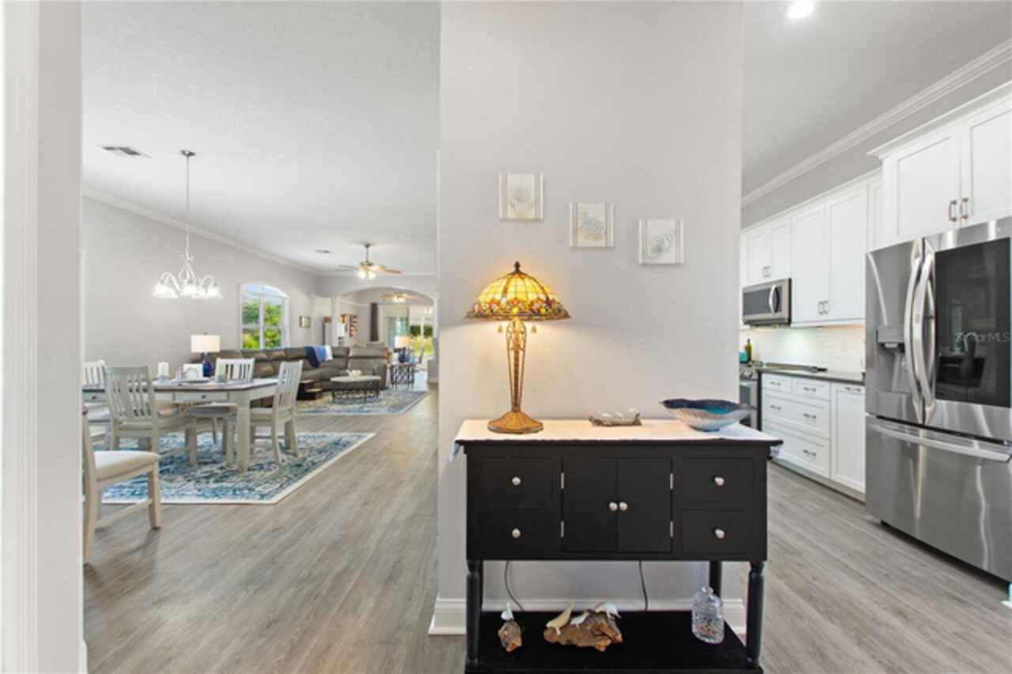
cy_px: 337
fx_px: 421
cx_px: 506
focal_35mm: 15
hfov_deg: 100.4
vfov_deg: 77.3
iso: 400
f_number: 4.5
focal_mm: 10
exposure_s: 1/6
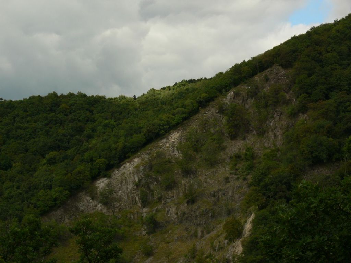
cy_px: 132
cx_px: 176
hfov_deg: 25.0
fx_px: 791
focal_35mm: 78
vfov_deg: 18.9
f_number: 5.6
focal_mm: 16.6
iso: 80
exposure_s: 1/250
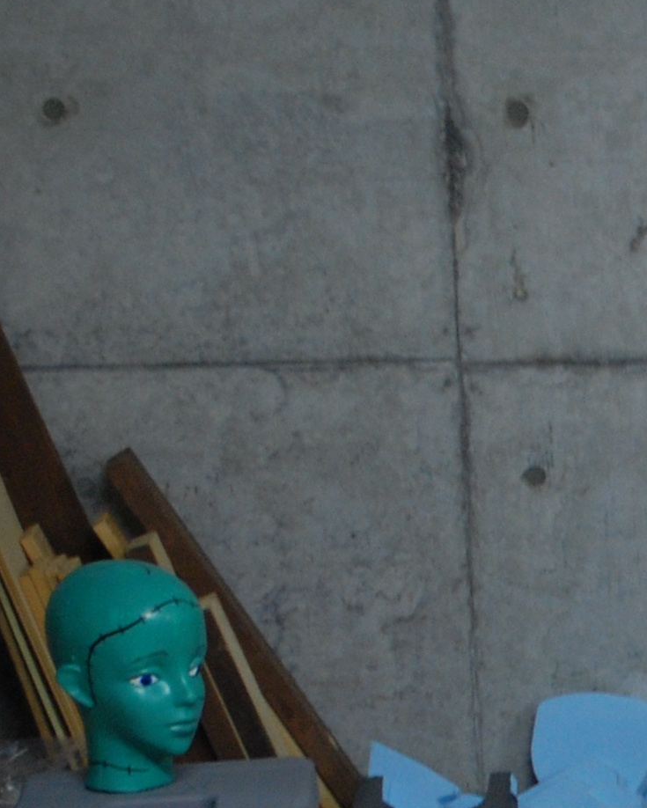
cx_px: 1084
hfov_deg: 11.3
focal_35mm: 129
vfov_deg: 14.7
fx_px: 3086
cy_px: 789
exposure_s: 1/8
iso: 800
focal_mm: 28
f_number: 4.5
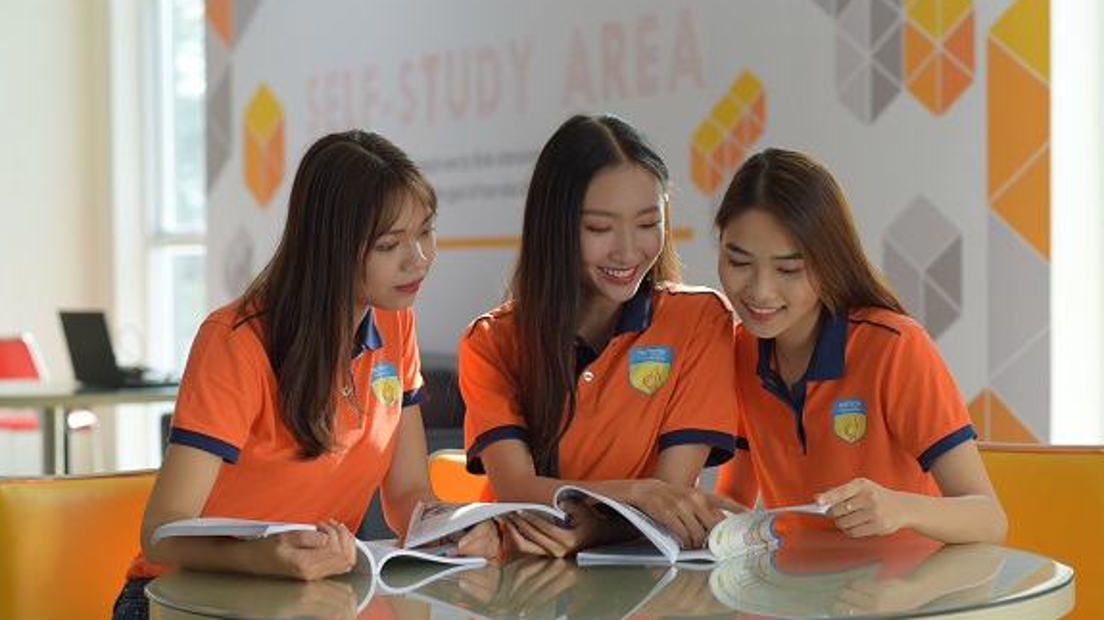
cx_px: 572
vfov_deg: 12.6
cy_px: 354
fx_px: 2809
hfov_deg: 22.2
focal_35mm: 96
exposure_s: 1/125
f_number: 4
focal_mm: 85
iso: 400
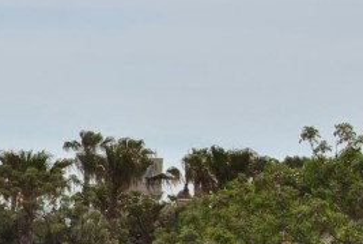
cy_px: 453
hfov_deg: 6.5
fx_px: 3121
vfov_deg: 4.4
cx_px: -293
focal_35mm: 309
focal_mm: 48
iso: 100
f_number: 10
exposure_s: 1/400
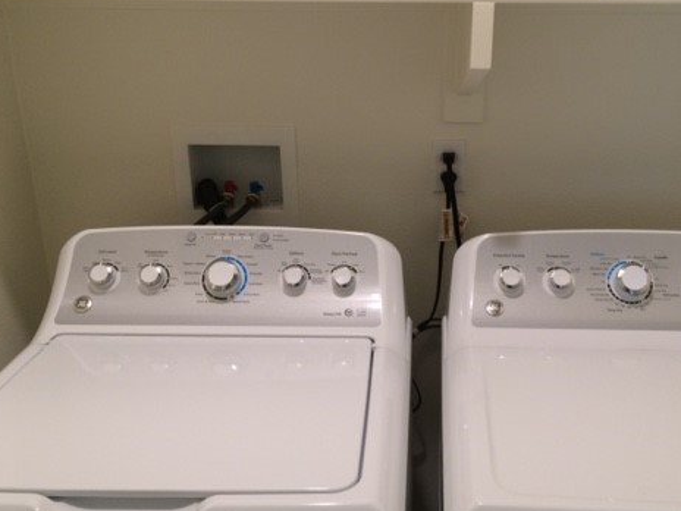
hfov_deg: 46.5
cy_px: 260
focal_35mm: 40
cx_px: 412
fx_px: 787
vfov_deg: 36.0
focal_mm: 4.15
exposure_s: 1/30
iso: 80
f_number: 2.2
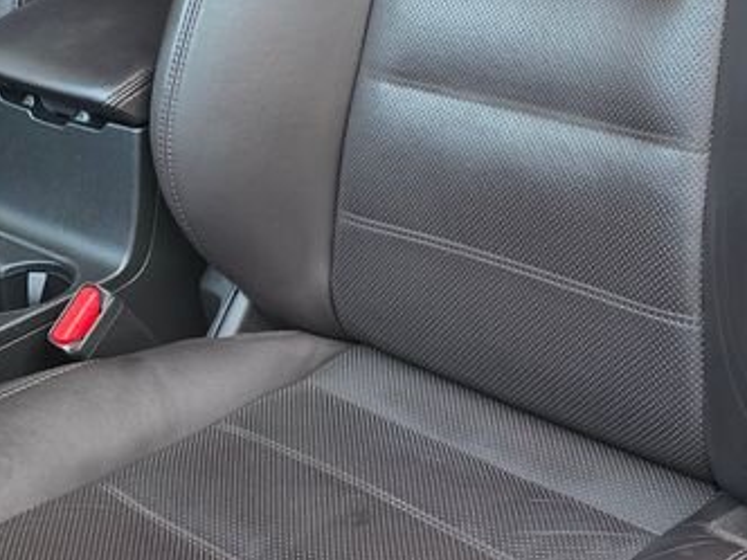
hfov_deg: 27.4
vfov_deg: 20.2
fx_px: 1532
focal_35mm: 71
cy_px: 29
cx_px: 315
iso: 160
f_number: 1.7
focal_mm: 6.3
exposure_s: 1/100
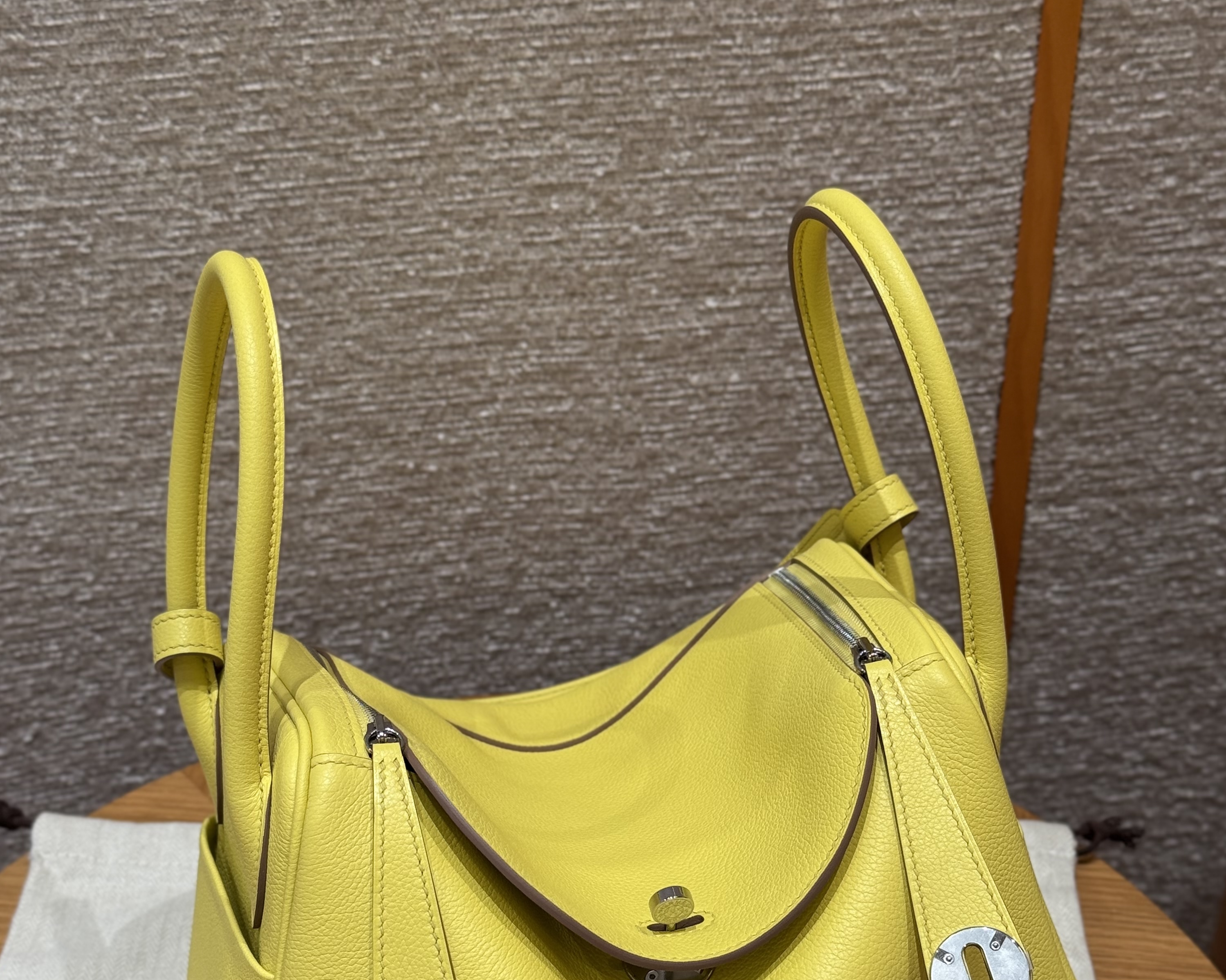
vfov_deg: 24.0
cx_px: 612
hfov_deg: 30.0
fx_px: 2286
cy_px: 730
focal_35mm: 63
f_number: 1.78
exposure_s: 1/100
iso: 50
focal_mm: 6.76
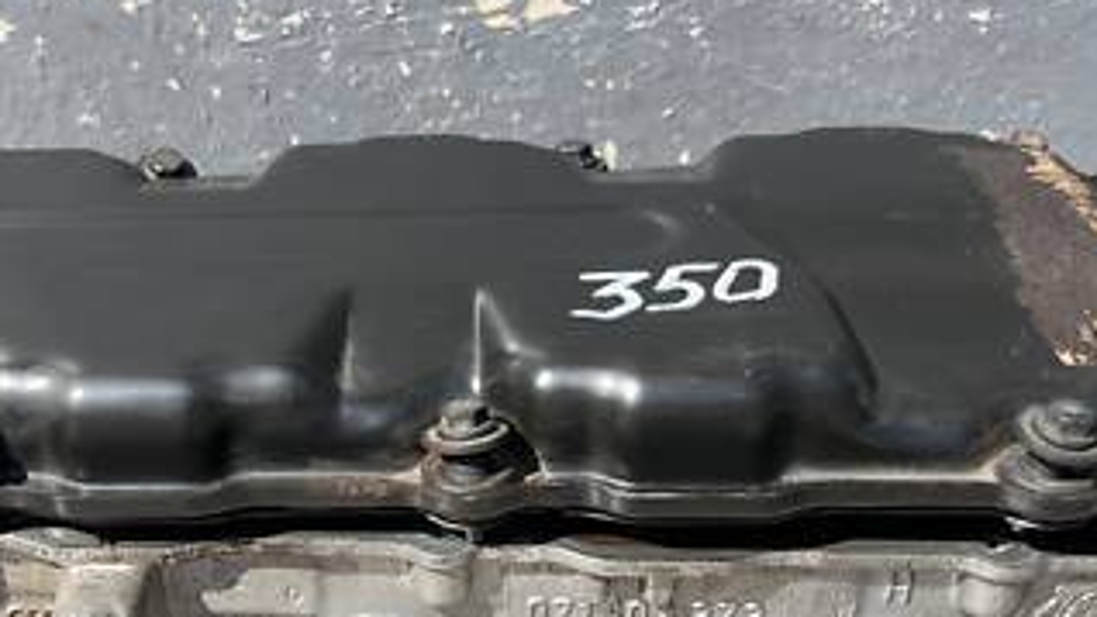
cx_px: 304
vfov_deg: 21.0
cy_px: 421
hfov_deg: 35.9
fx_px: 1658
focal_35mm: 57
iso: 50
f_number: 1.6
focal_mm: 5.1
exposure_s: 1/1477
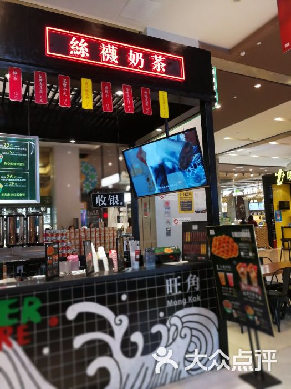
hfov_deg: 51.4
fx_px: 303
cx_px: 146
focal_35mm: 27
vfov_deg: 65.3
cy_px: 194
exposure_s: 1/50
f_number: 7.1
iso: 250
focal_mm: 3.95
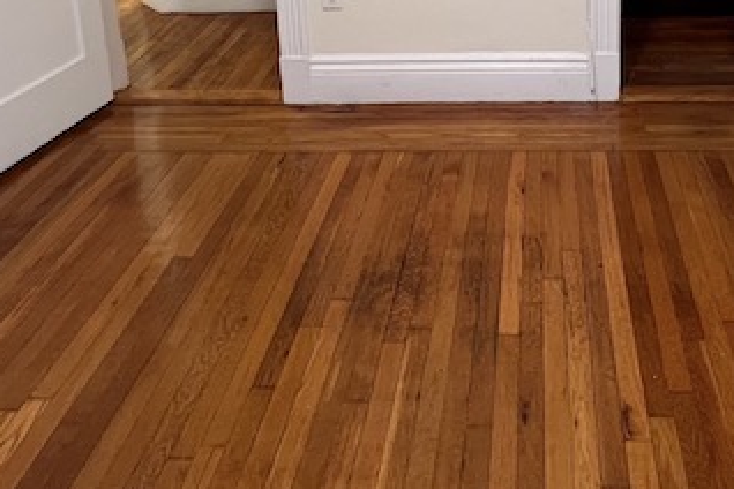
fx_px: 693
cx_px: 505
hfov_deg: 54.3
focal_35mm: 34
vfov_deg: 31.4
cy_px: -122
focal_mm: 1.57
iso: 200
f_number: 1.8
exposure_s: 1/60
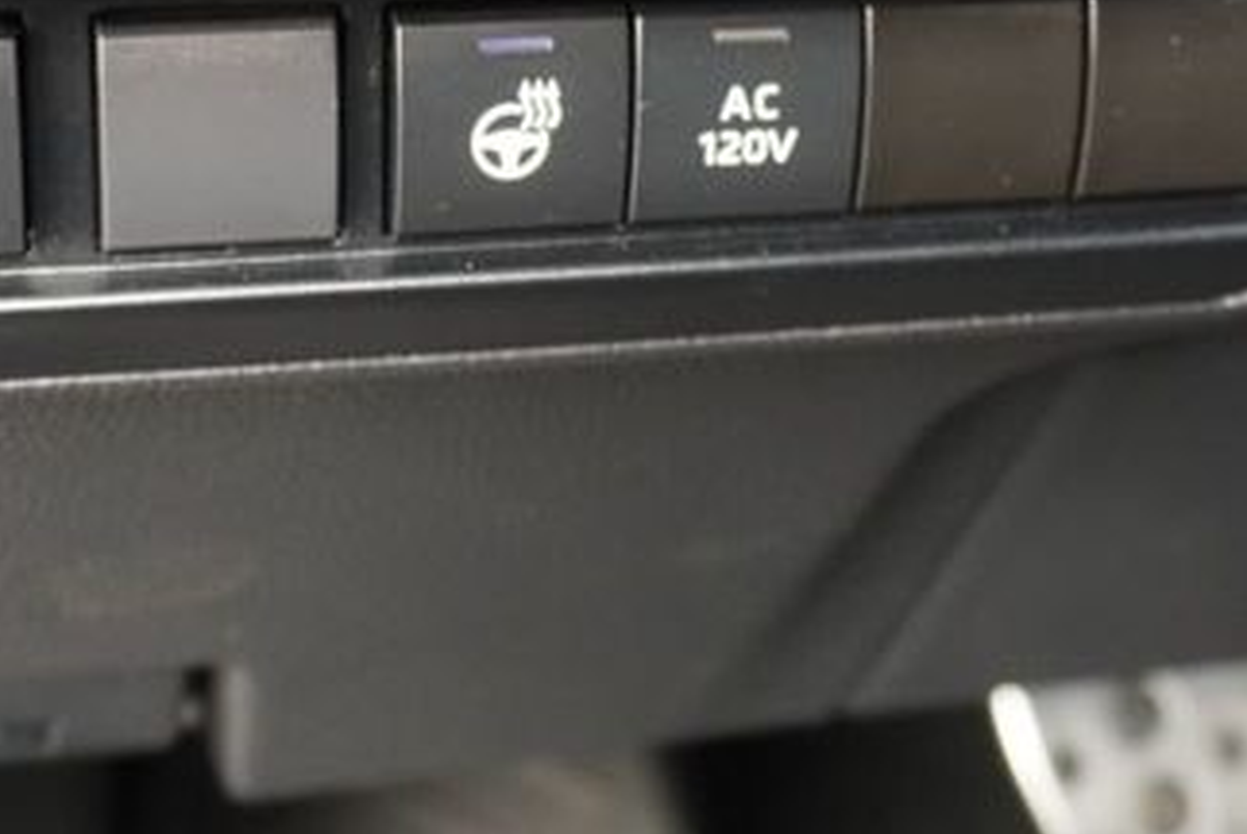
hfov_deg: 26.5
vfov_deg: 17.6
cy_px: -4
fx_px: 2635
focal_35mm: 76
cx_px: 459
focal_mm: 16
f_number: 4
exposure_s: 1/60
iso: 1600
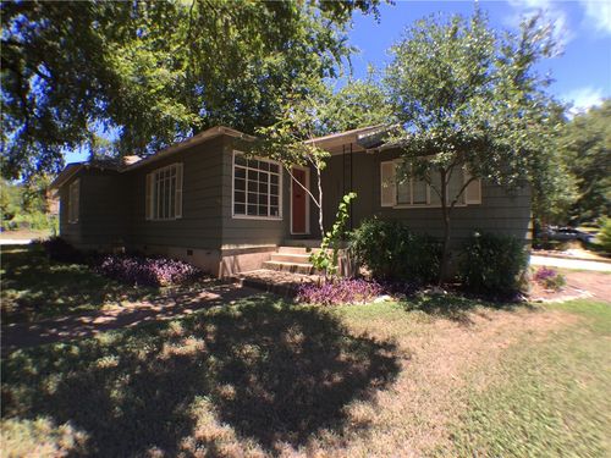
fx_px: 512
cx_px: 306
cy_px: 229
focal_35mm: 29
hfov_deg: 61.7
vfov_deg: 48.2
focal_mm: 4.15
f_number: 2.2
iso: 32
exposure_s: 1/403
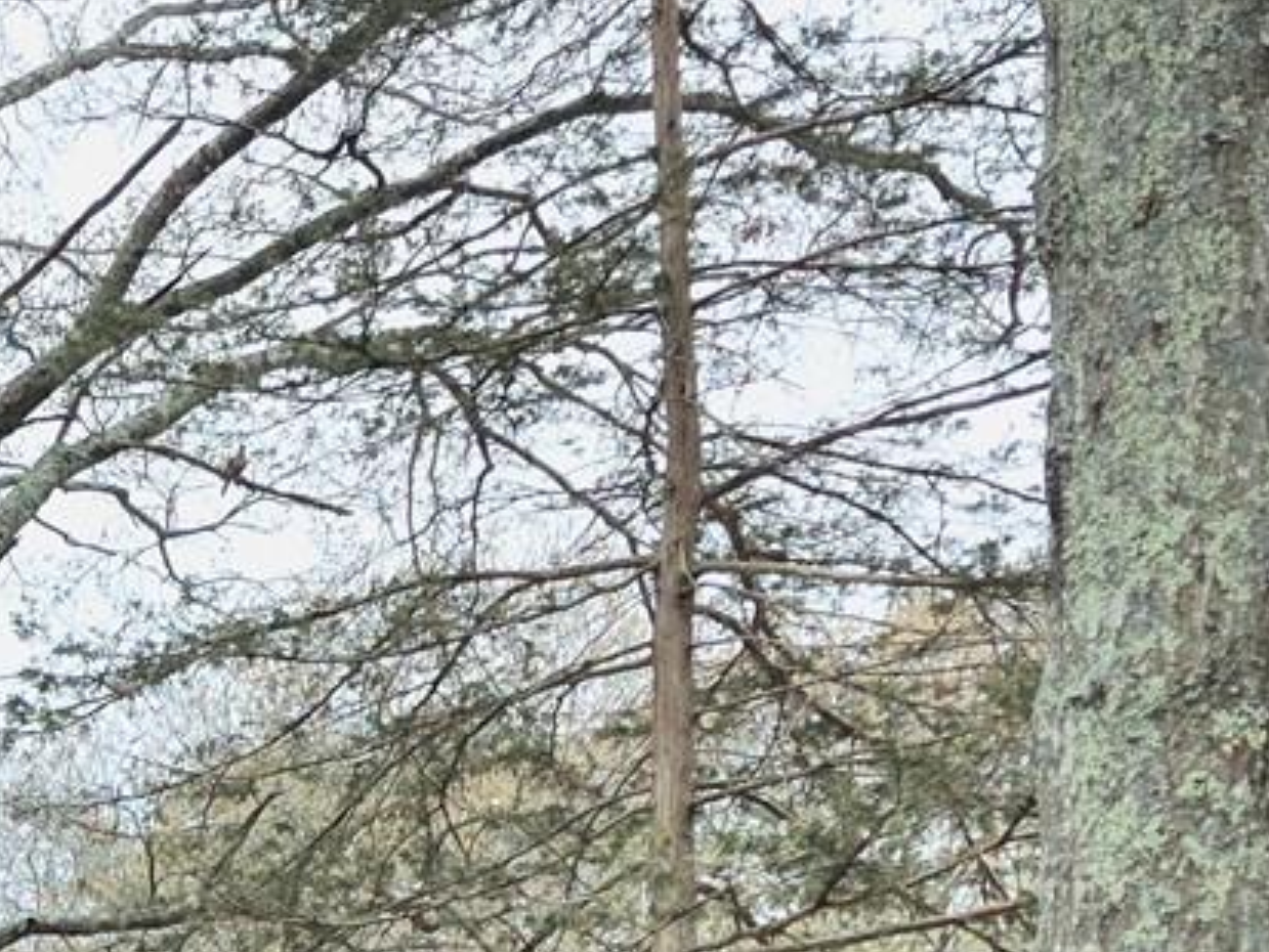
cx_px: -1260
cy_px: 1766
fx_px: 4180
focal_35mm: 114
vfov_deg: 11.9
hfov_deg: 14.4
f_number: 1.7
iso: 80
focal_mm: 6.3
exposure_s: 1/3333
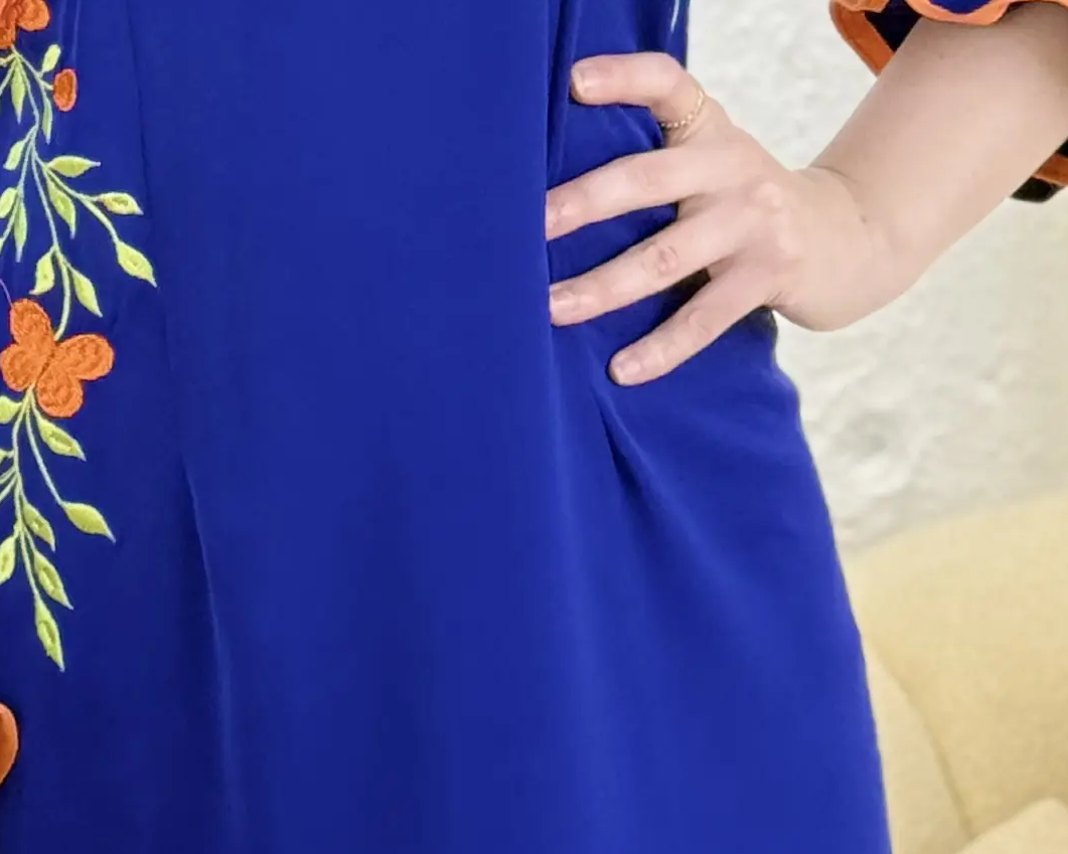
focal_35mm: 178
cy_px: -72
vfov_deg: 8.6
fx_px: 5627
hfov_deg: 10.8
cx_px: 132
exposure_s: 1/379
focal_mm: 6.76
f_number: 1.78
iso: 80
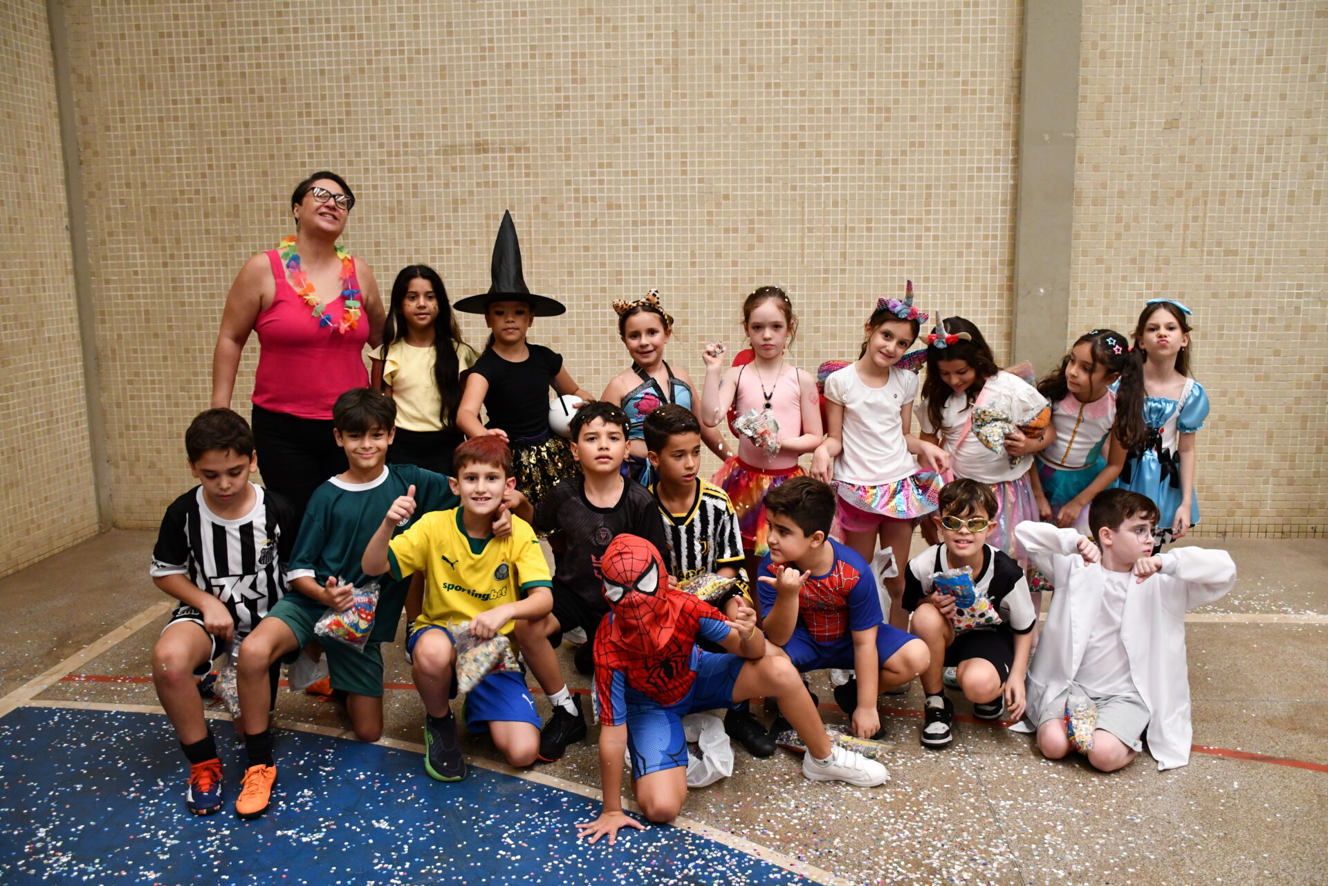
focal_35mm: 30
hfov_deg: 61.9
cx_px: 664
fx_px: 1107
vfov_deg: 43.6
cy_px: 443
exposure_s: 1/125
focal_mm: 20
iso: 1800
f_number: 3.5
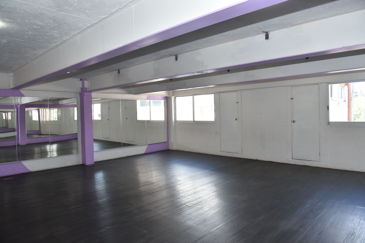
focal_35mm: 24
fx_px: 243
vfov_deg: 53.1
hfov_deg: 73.7
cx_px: 182
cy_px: 122
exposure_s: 1/160
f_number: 8
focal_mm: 24
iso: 1600
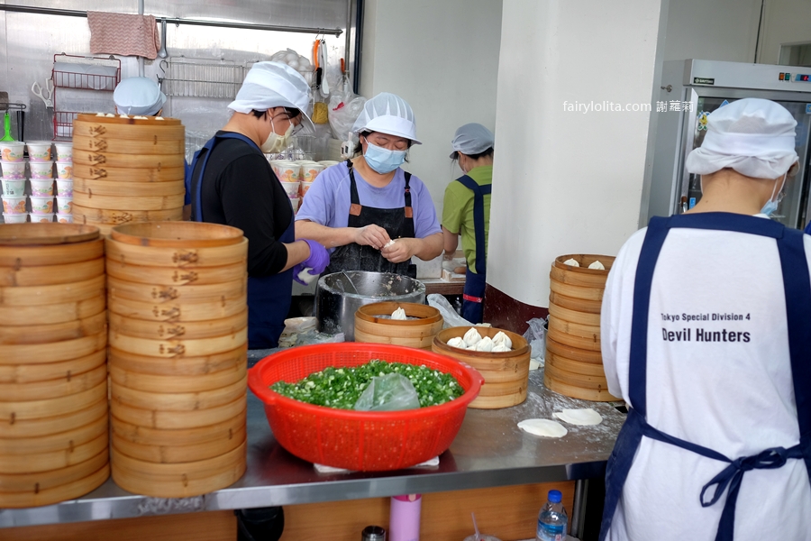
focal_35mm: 35
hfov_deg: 54.4
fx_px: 788
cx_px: 406
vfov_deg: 37.9
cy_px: 270
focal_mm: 23
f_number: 2.8
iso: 320
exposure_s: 1/105
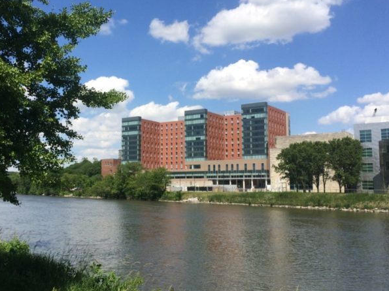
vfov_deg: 36.8
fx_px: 438
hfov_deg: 47.7
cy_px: 142
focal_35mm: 39
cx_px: 165
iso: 32
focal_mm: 4.15
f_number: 2.2
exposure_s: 1/2933
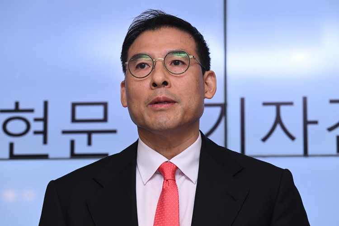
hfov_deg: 13.2
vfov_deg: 8.9
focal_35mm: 155
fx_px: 1459
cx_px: 170
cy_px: 113
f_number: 5.6
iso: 1000
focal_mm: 155
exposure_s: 1/200
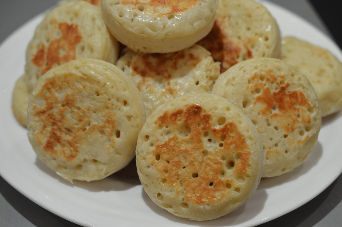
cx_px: 171
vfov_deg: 22.6
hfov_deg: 33.4
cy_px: 114
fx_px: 569
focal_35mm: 60
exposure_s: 1/60
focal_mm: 40
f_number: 4
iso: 400
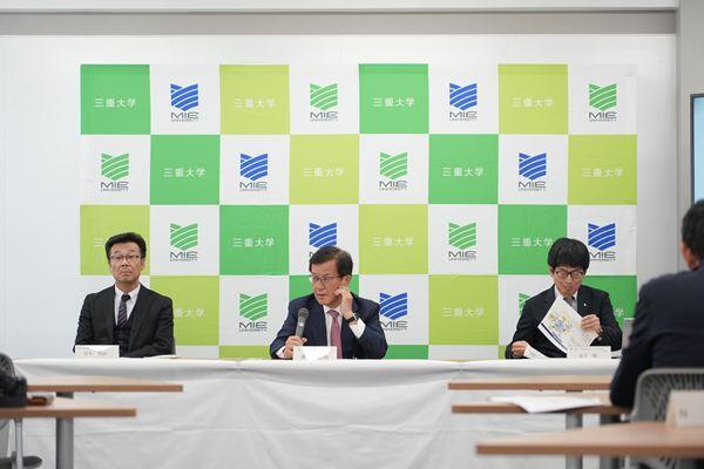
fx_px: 2053
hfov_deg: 19.5
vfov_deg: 13.0
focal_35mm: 105
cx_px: 352
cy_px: 234
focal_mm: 105
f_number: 4
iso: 640
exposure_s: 1/125
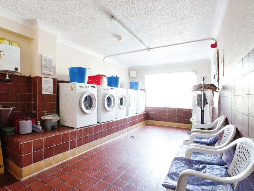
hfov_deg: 87.2
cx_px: 109
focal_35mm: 18
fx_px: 132
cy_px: 97
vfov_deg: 71.6
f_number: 9
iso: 800
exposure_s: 1/4
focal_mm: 16
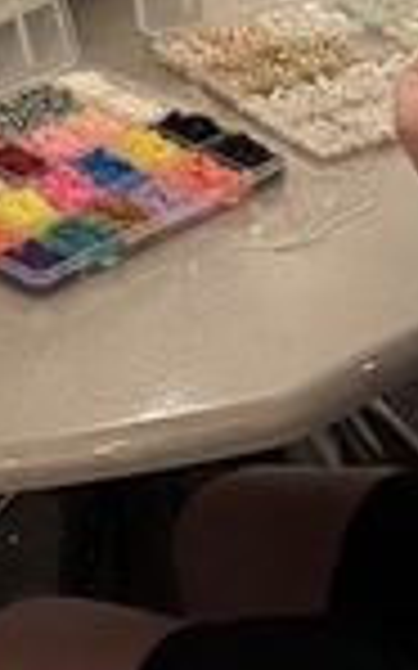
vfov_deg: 10.7
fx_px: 3193
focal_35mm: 175
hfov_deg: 7.0
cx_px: -625
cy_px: -764
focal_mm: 6.76
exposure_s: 1/60
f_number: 1.78
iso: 800
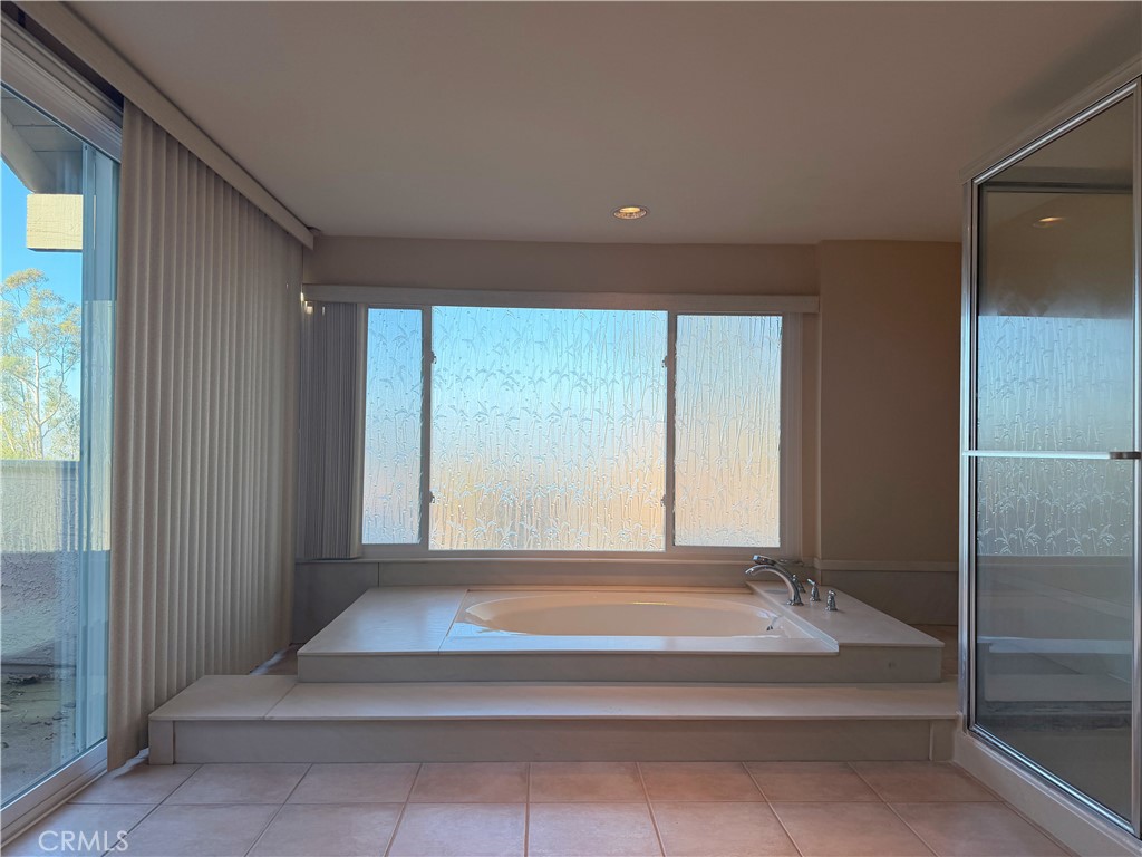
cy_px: 428
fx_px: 792
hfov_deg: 71.6
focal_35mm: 24
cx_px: 571
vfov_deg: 56.8
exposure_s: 1/637
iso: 100
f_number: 1.78
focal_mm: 6.76
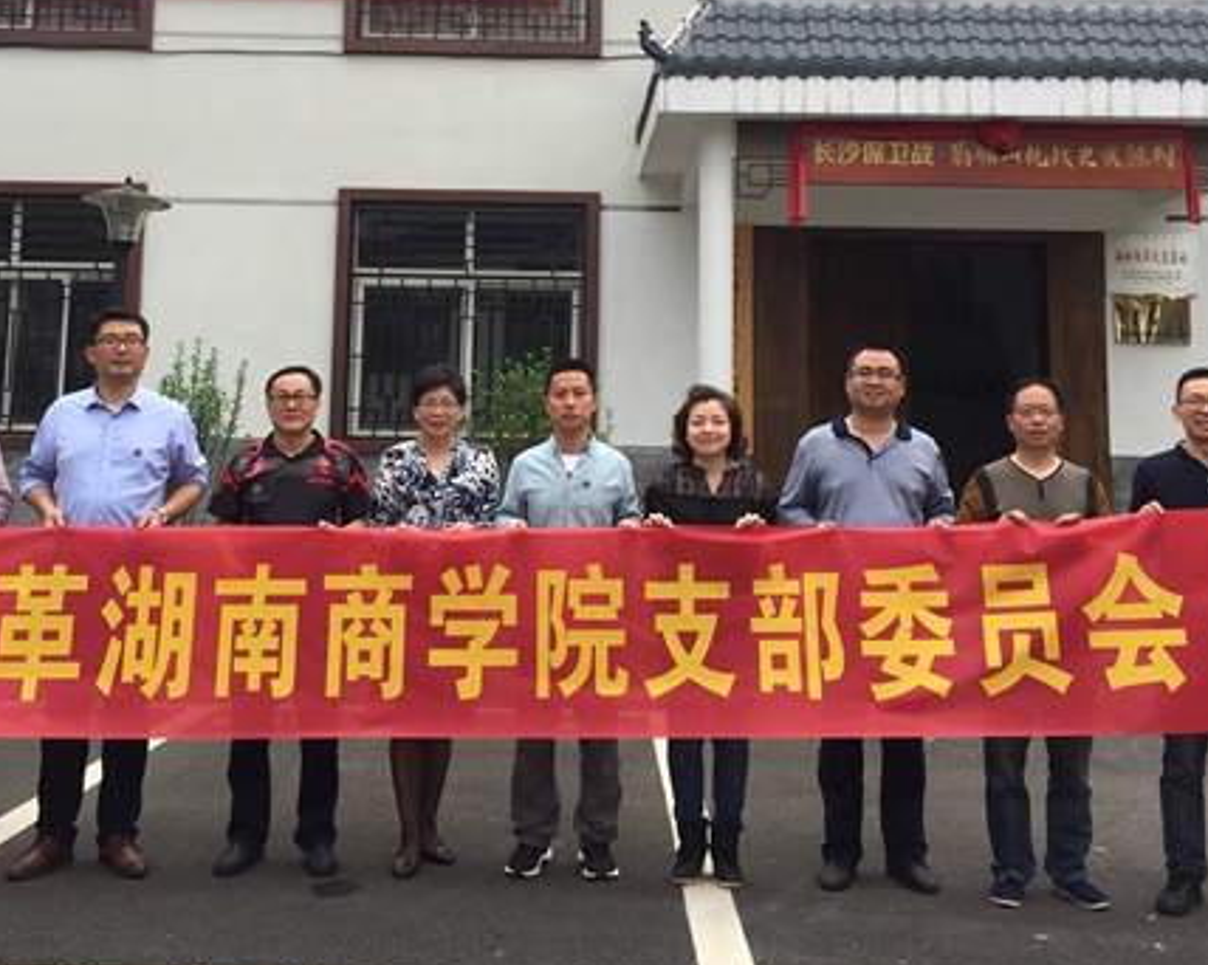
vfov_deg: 34.4
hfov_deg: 42.9
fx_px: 1537
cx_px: 587
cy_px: 291
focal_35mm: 43
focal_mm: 4.15
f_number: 2.2
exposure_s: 1/180
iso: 32
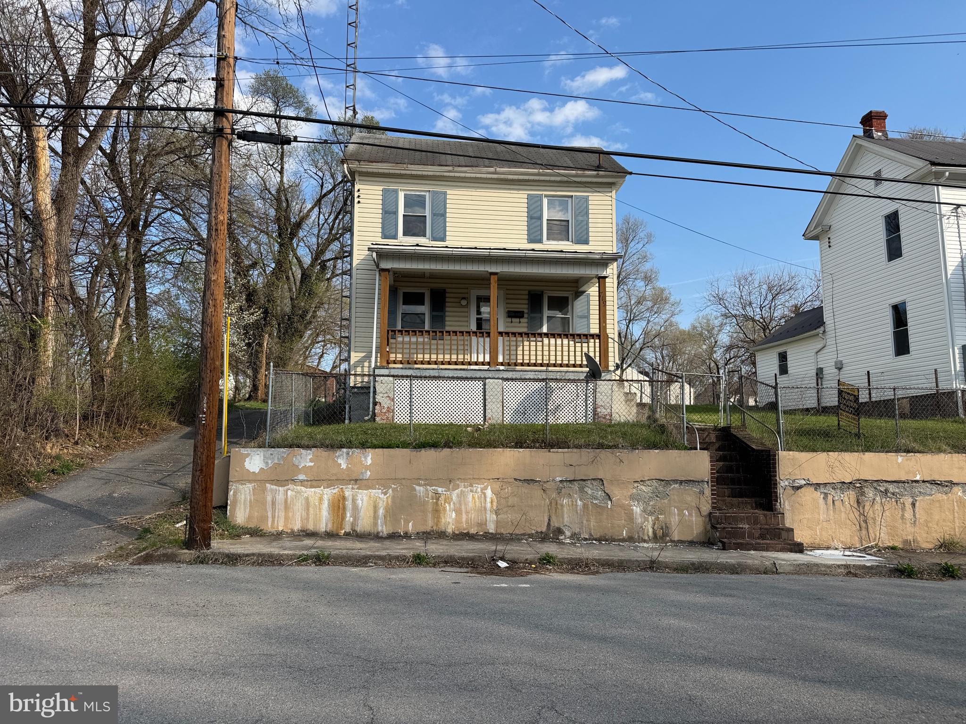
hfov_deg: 71.6
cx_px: 483
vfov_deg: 56.8
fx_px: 670
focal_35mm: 24
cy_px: 362
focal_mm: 6.76
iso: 80
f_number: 1.78
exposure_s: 1/3597
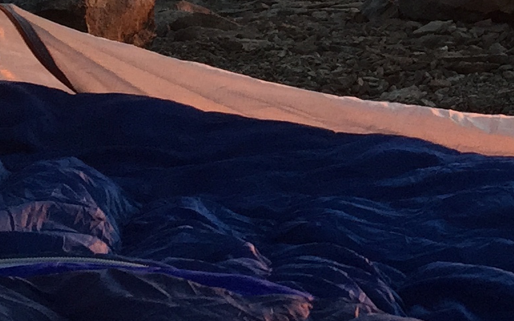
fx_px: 1821
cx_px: 743
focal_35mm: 130
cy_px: -226
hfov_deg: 15.0
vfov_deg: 9.6
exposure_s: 1/120
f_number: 2.2
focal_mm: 4.15
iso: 32
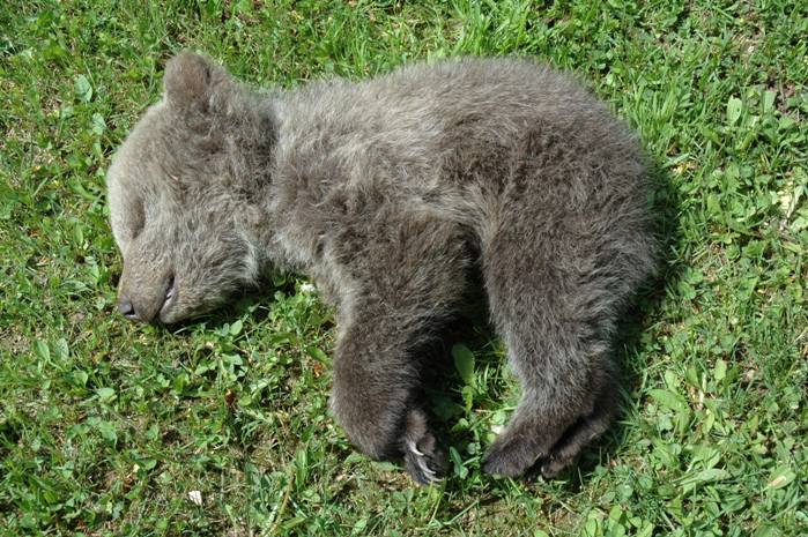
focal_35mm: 46
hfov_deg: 42.4
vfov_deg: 28.9
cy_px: 268
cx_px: 404
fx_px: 1043
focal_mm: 31
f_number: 8
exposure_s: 1/250
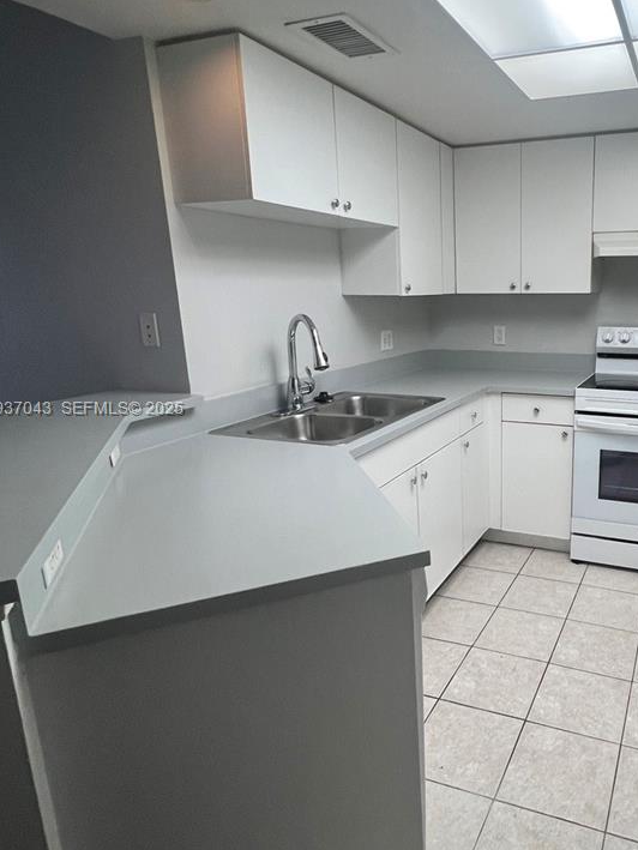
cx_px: 501
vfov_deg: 76.4
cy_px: 410
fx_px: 540
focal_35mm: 22
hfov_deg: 57.0
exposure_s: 1/120
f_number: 1.8
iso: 125
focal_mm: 1.57
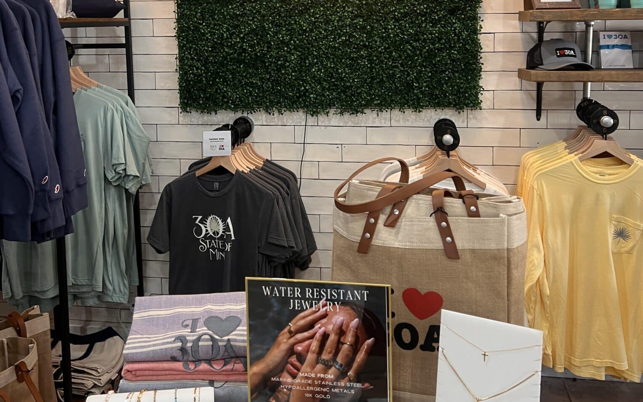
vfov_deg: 33.5
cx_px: 320
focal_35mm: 37
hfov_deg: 52.8
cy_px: 84
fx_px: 648
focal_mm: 5.7
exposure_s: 1/52
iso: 100
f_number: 1.5
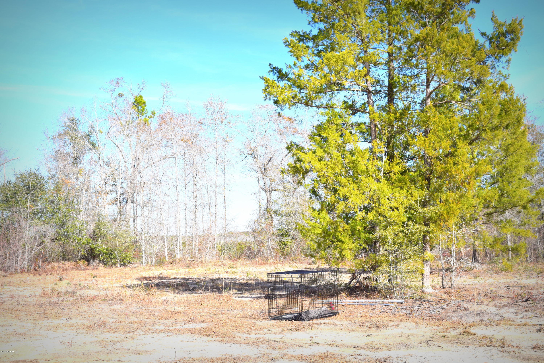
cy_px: 182
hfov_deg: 38.9
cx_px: 272
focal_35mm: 51
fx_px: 771
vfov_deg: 26.5
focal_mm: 34
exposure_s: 1/400
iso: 200
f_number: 10
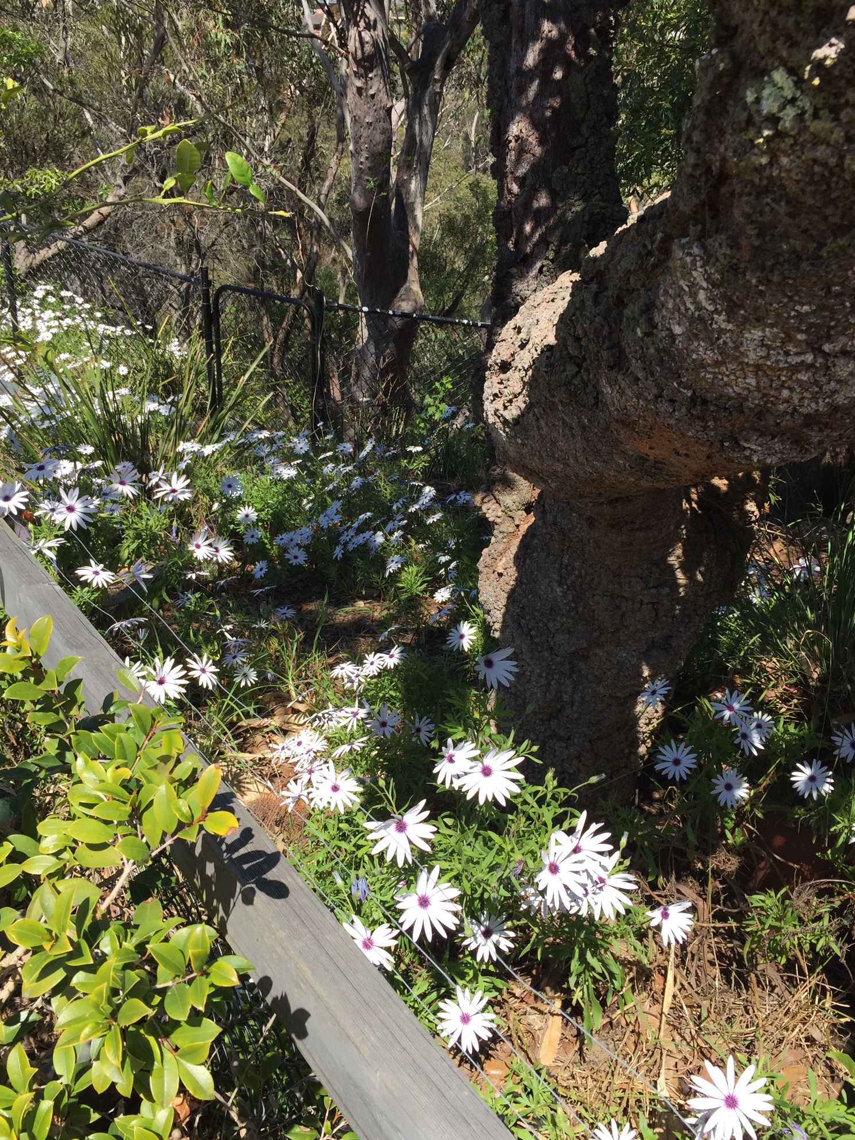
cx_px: 414
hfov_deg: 46.8
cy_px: 556
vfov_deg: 60.0
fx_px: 988
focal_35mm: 30
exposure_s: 1/1319
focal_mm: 4.15
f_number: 2.2
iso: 32
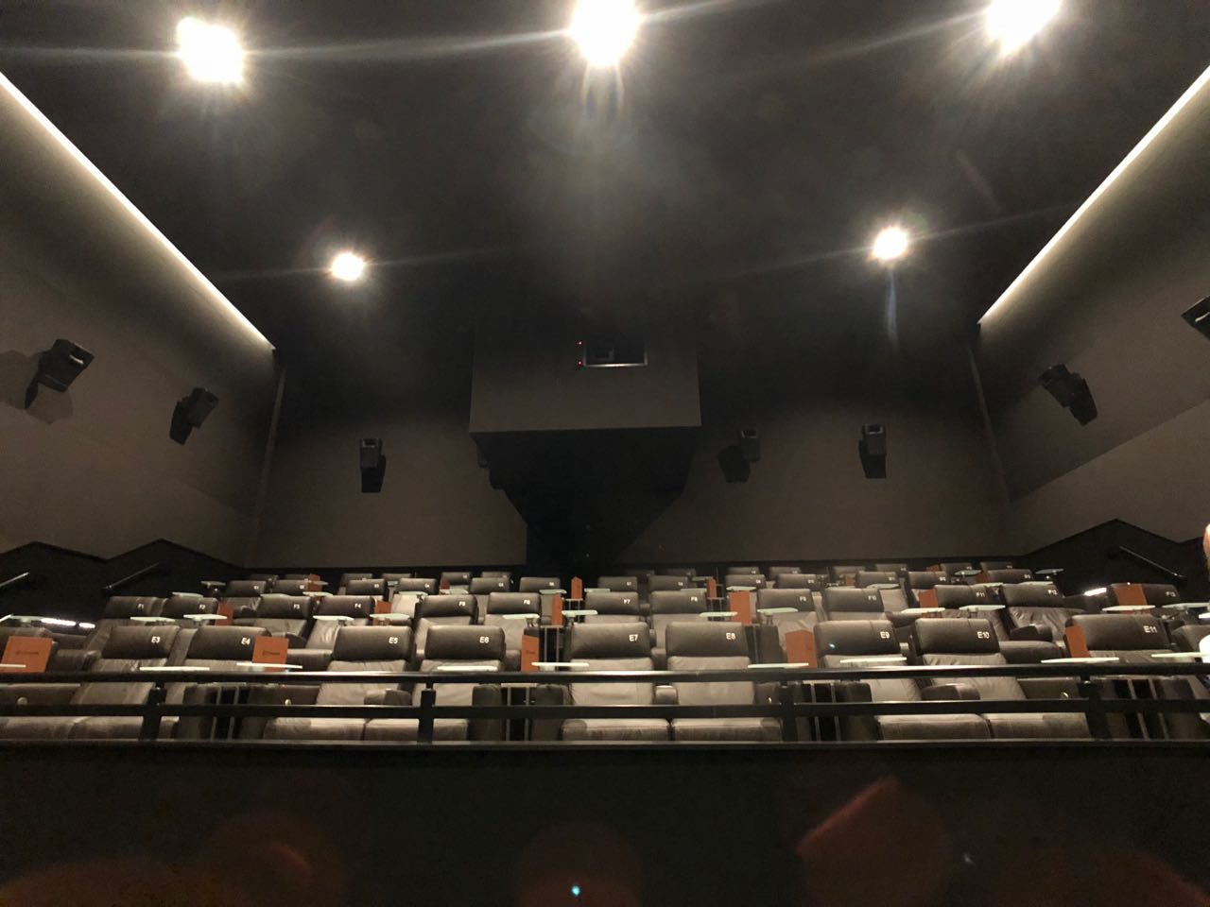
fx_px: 979
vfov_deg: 49.7
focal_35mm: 28
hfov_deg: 63.4
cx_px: 605
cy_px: 454
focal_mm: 3.99
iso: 500
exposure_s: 1/4
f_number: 1.8
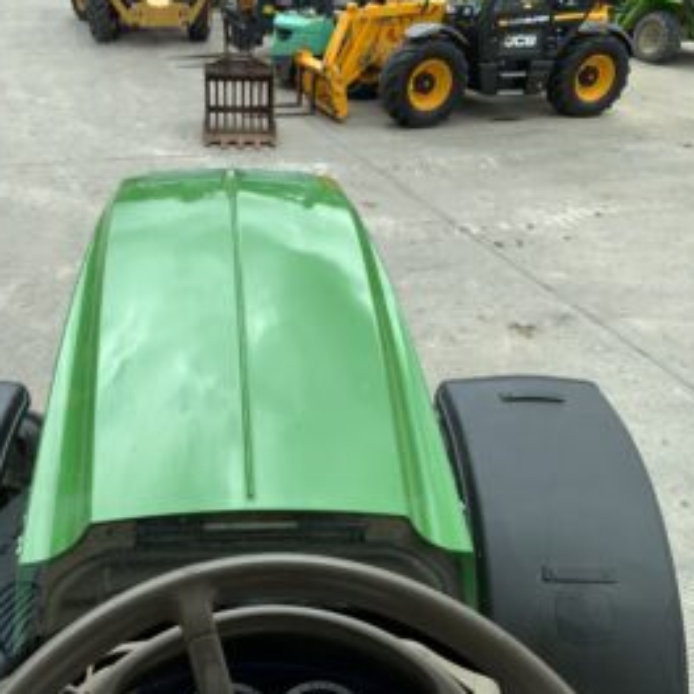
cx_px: 273
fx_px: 794
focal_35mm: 35
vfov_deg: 47.2
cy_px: 344
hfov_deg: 46.9
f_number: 1.8
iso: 16
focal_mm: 3
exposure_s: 1/792
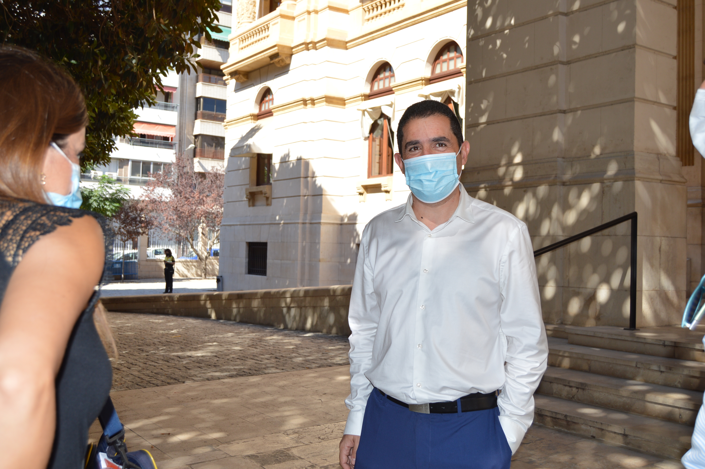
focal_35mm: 39
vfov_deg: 34.1
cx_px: 352
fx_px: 763
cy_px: 234
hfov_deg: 49.6
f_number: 5.6
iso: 100
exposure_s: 1/200
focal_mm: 26
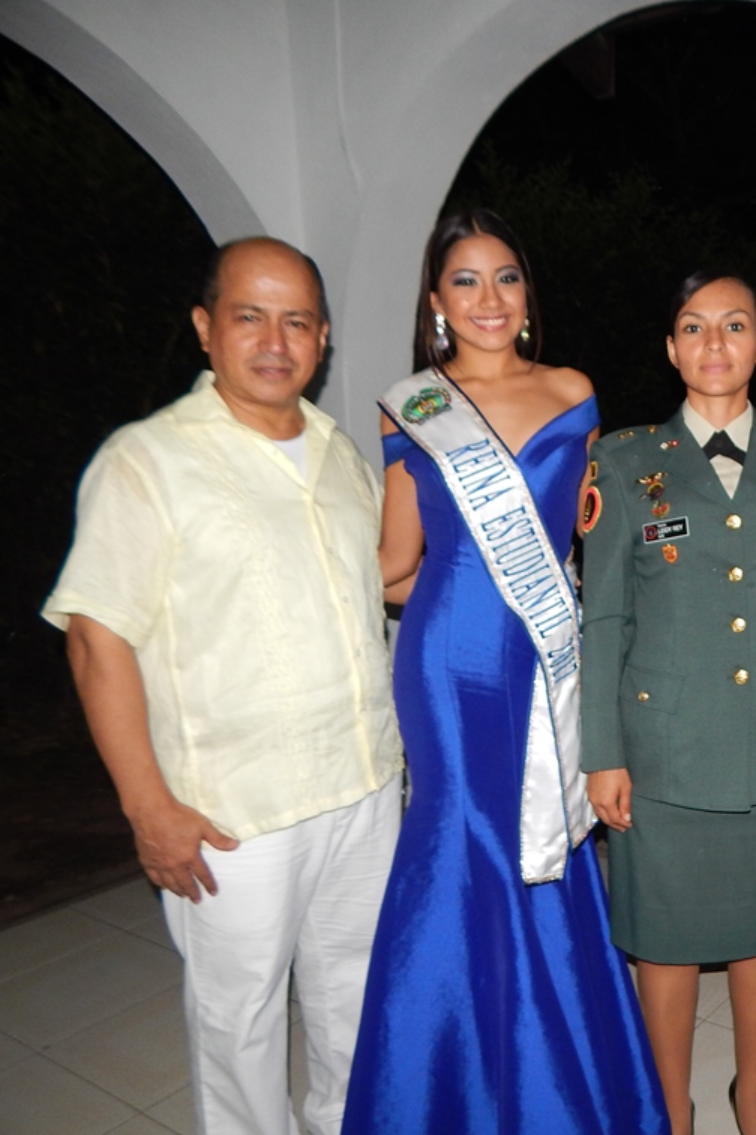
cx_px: 729
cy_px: 572
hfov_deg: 38.3
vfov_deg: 60.3
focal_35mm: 31
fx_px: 976
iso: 200
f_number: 3
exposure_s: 1/30
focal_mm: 4
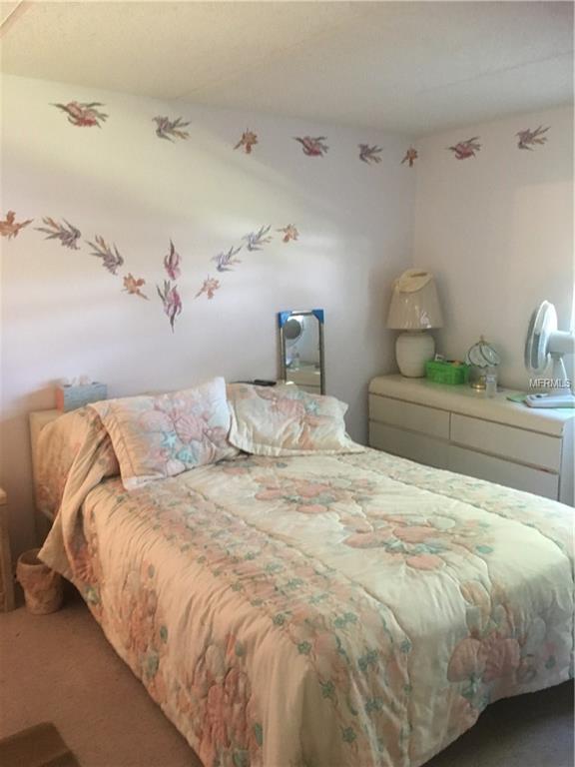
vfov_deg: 61.7
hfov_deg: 48.2
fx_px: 642
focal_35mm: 29
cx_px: 288
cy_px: 384
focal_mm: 4.15
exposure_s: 1/15
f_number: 2.2
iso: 200
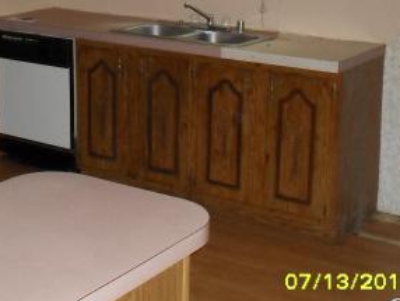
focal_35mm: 71
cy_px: 36
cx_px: 155
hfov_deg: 27.3
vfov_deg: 20.4
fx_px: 821
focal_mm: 6.3
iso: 240
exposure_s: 1/45
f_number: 3.2
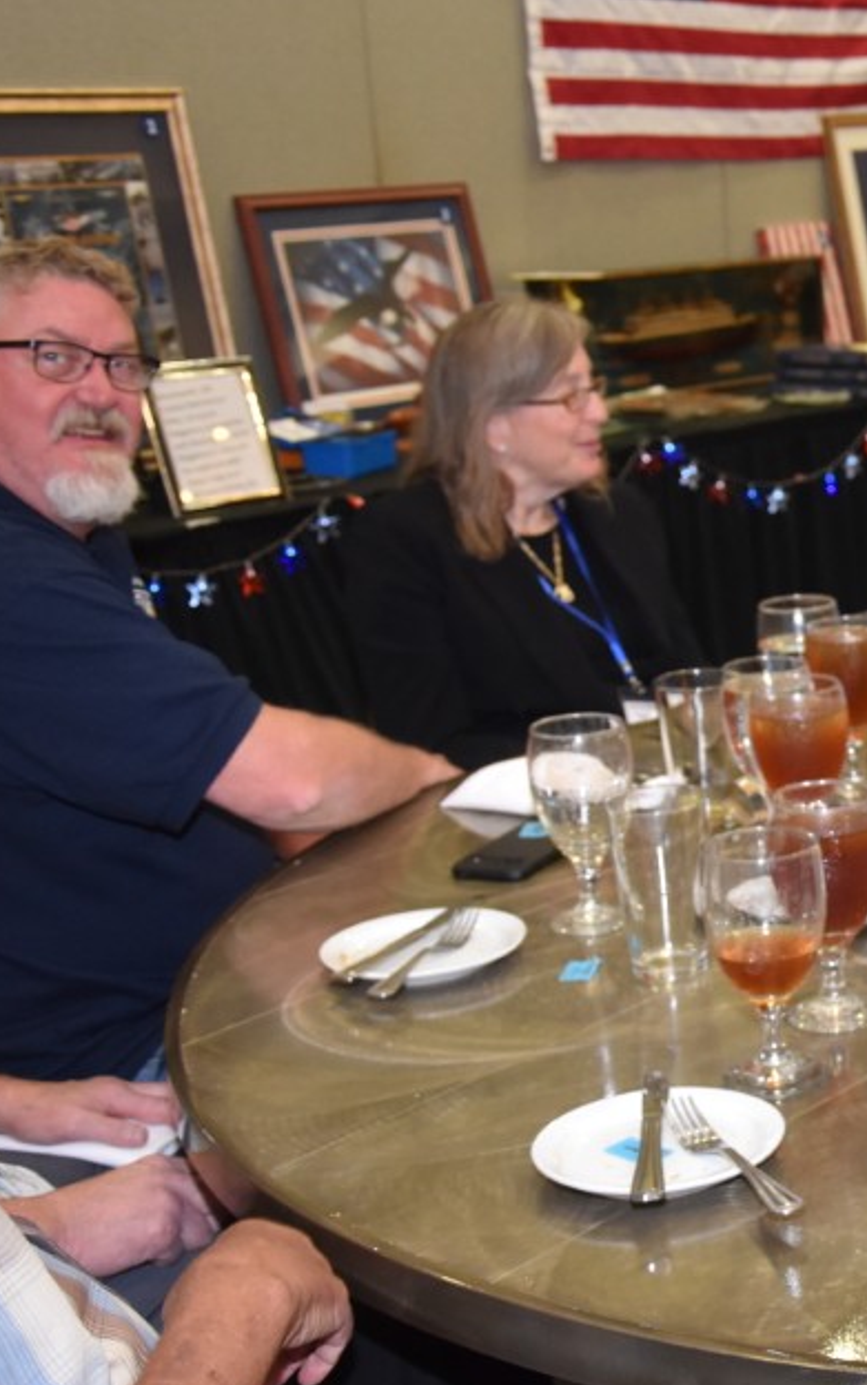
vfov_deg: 33.0
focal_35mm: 62
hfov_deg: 19.4
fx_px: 2342
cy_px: 691
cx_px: 1122
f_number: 3.8
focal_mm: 22
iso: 1400
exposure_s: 1/60
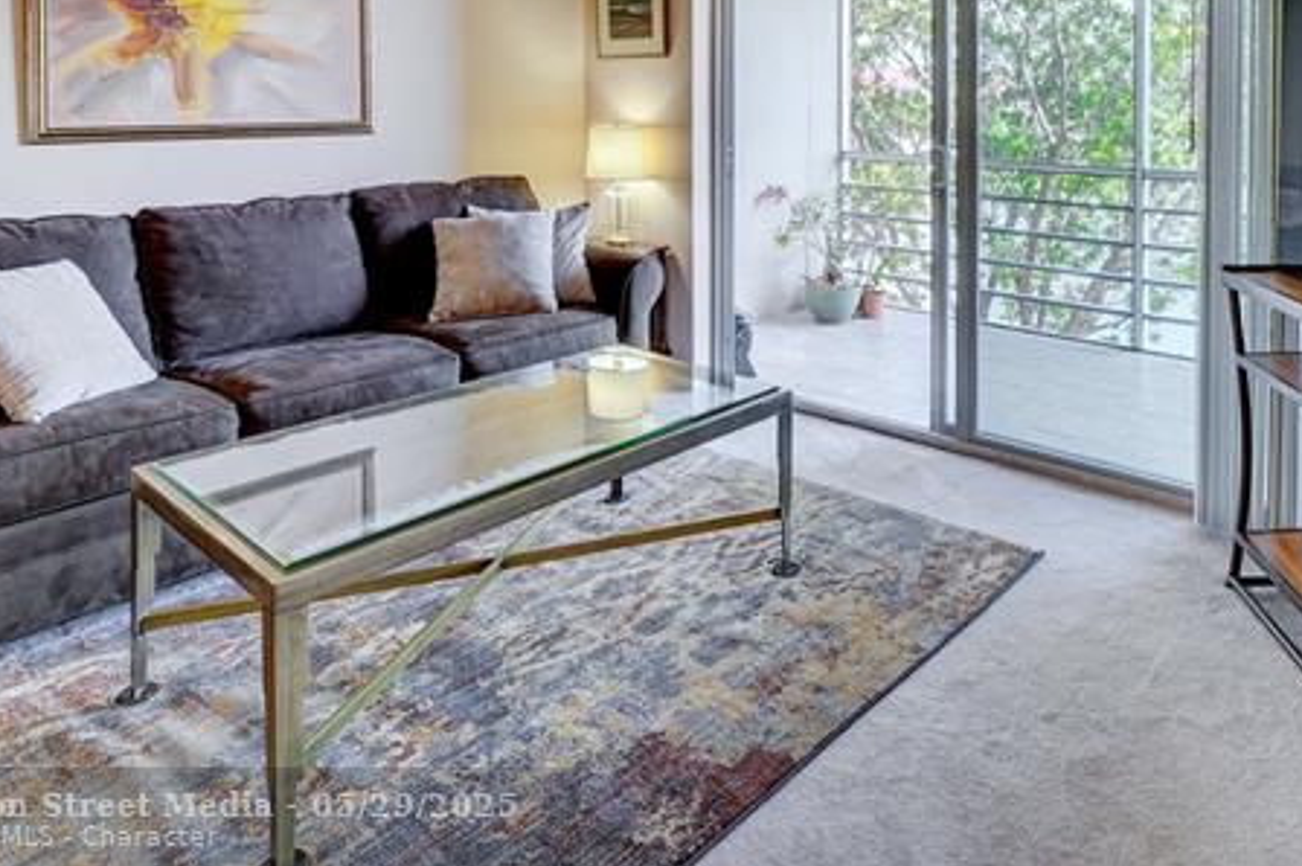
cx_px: 852
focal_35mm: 25
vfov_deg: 46.9
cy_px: 110
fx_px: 903
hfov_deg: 69.8
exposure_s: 1/15
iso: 400
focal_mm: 14
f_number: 8
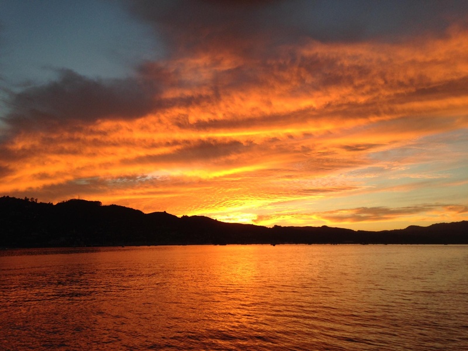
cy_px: 176
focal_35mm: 33
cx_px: 234
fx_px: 446
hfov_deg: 55.4
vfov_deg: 42.9
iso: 50
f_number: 2.4
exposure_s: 1/149
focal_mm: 4.12
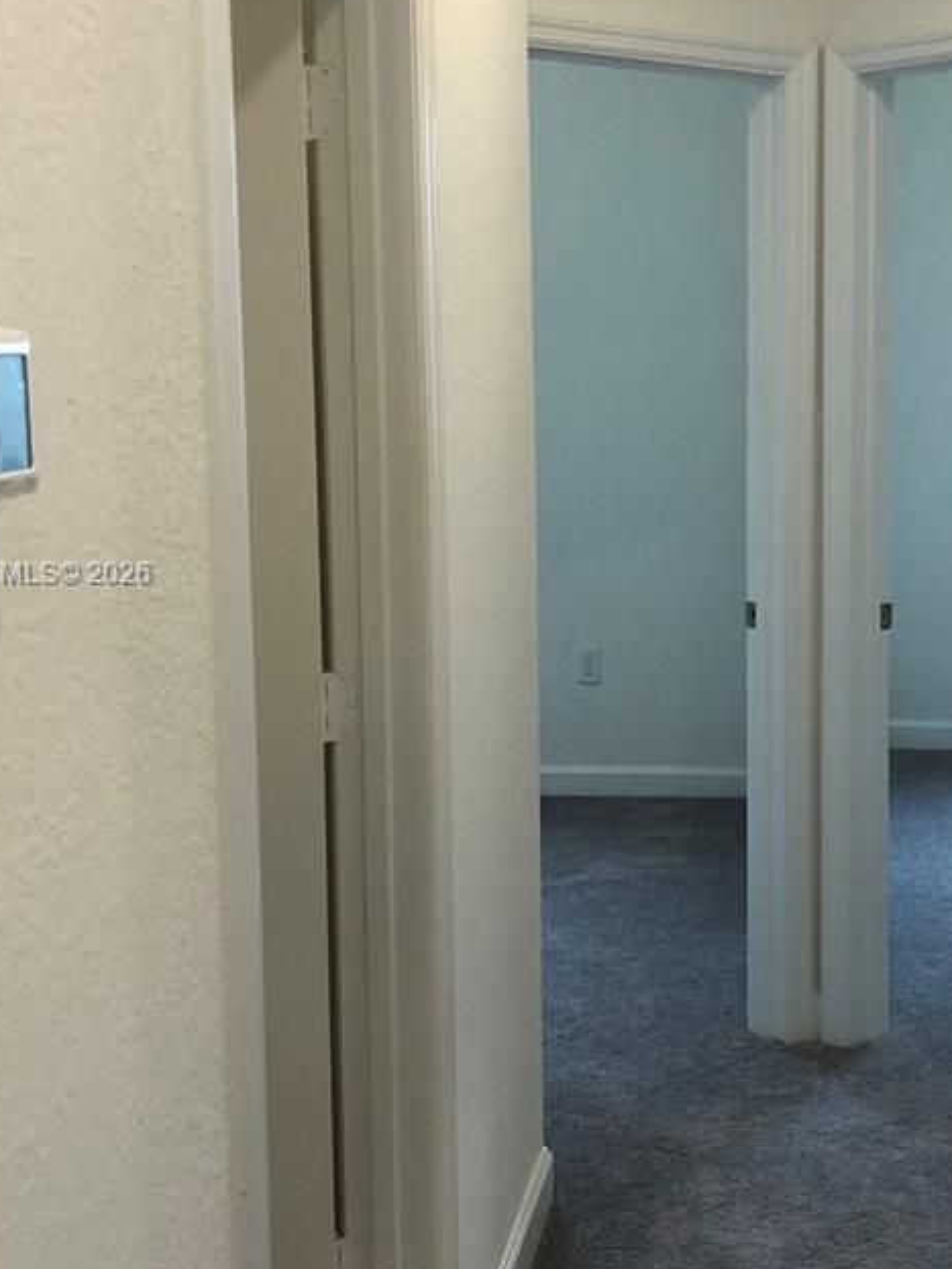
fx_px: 1979
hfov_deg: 26.8
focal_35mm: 54
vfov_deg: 35.5
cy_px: 575
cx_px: 691
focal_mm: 4
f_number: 1.8
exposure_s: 1/30
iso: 32
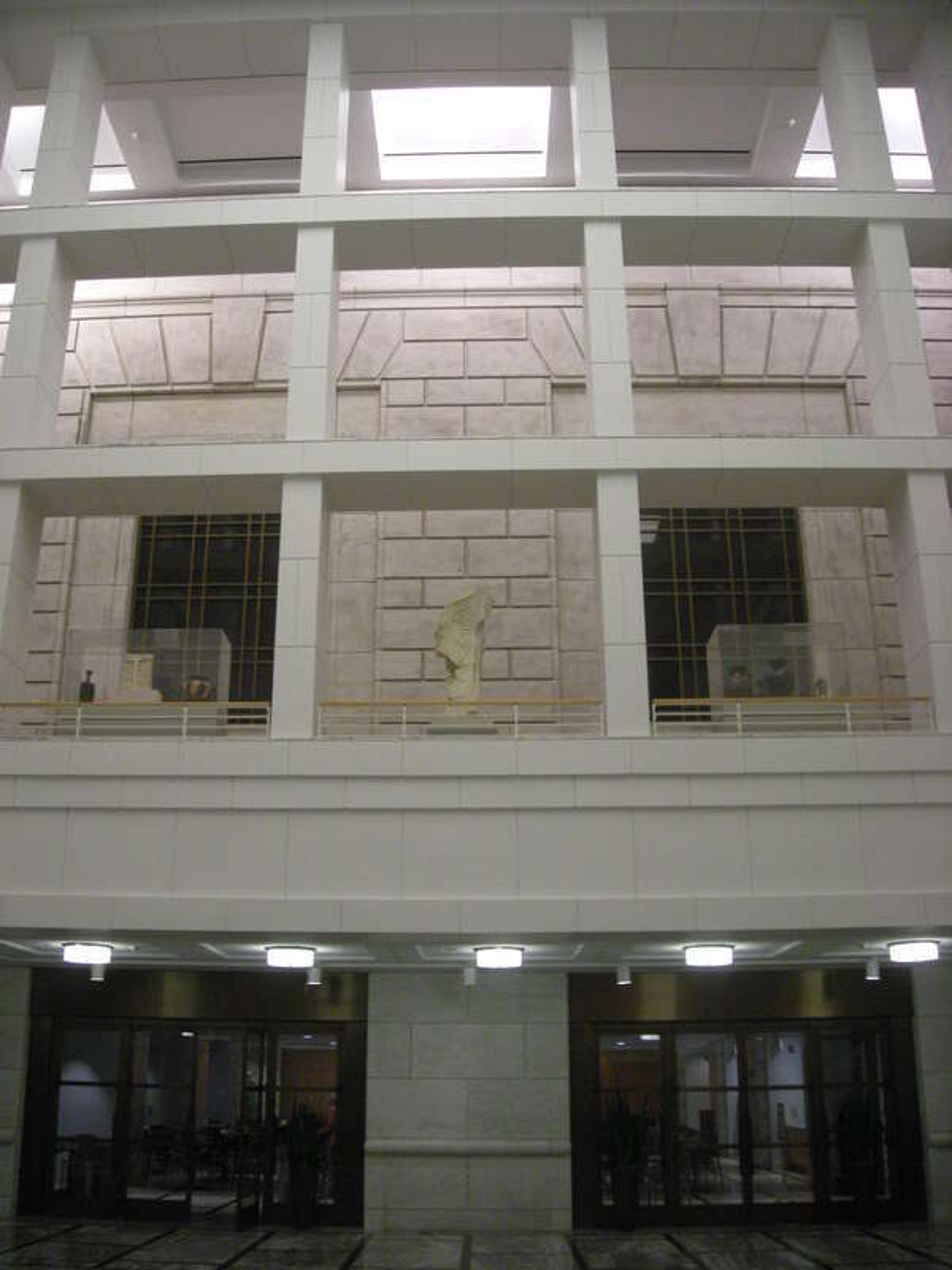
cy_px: 635
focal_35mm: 35
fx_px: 1283
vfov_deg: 52.6
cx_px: 476
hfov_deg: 40.7
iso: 334
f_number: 2.8
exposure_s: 1/60
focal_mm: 5.7
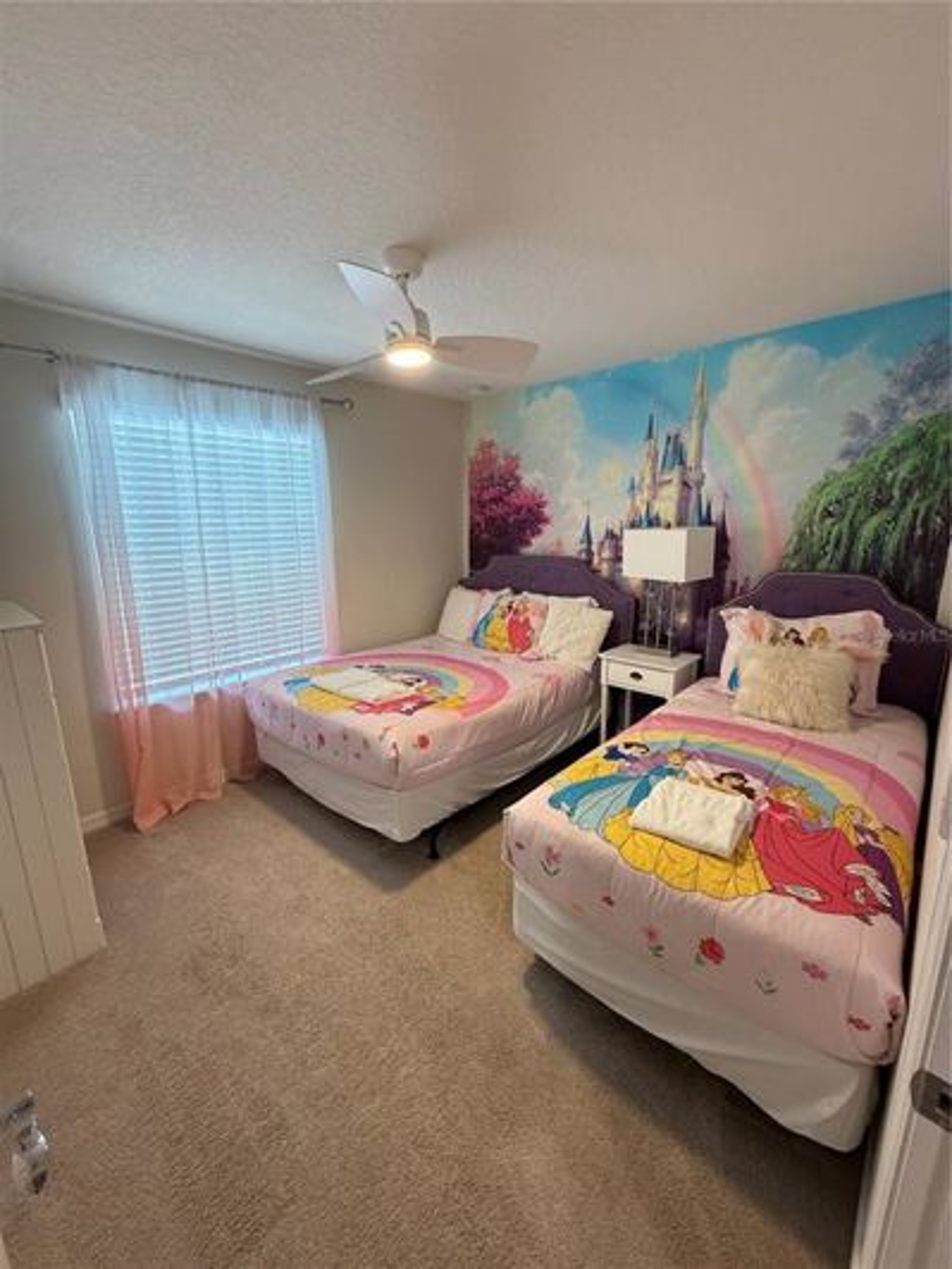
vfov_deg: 102.1
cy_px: 634
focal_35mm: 14
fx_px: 513
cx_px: 476
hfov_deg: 85.7
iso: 250
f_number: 2.2
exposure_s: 1/60
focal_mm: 2.22
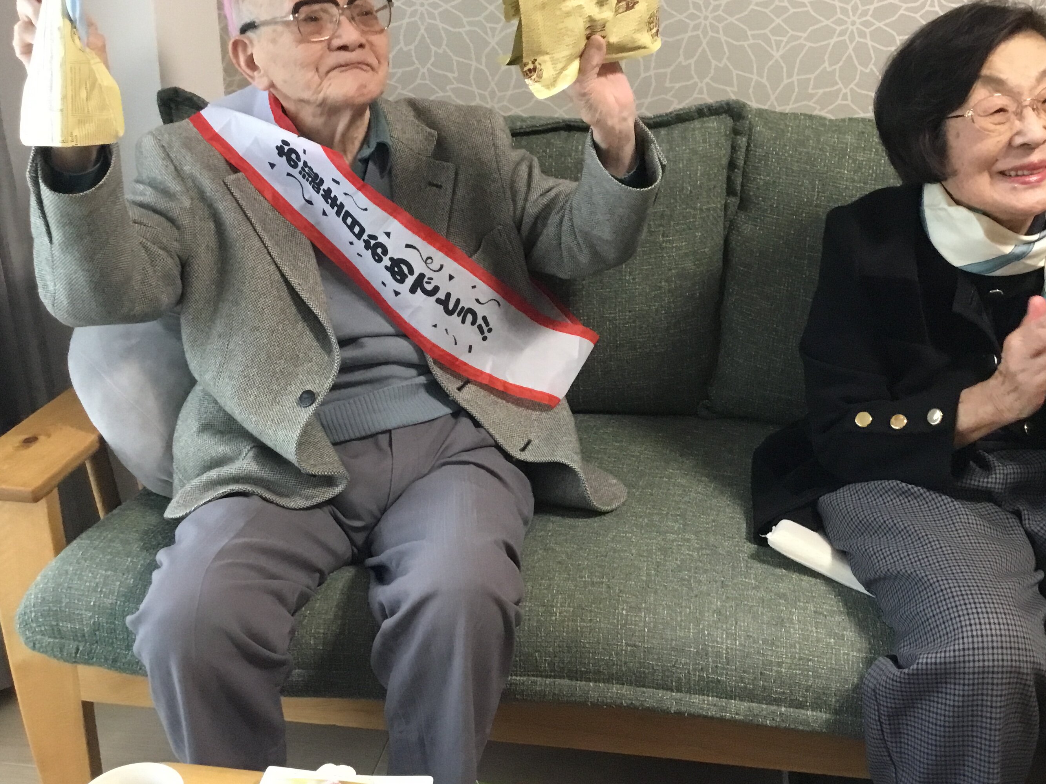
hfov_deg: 48.7
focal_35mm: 38
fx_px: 1148
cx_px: 616
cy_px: 323
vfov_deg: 37.6
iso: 200
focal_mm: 3.3
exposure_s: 1/30
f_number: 2.4
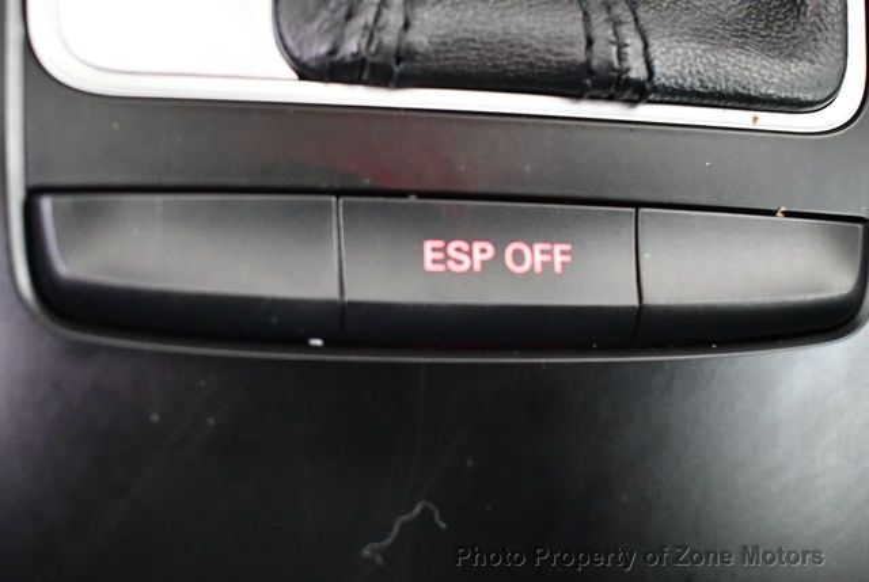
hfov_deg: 53.1
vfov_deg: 37.0
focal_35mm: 36
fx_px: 870
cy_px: 291
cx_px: 434
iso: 8000
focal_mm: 18
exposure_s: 1/60
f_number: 3.5
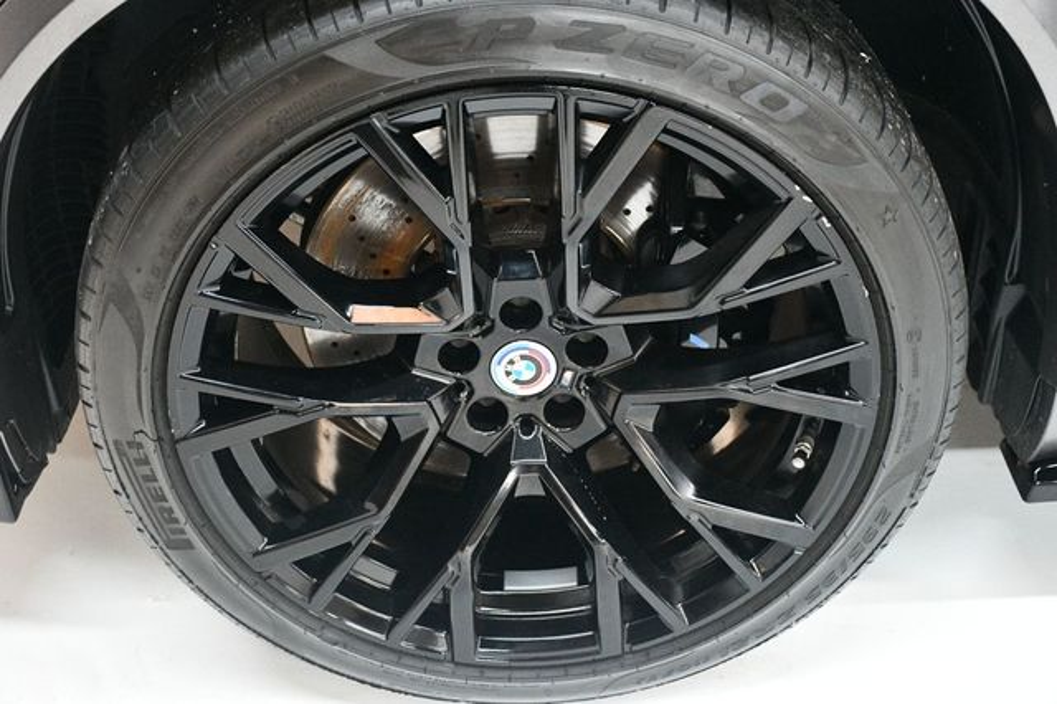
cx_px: 528
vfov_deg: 26.0
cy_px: 352
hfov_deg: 38.2
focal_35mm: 52
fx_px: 1526
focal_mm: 35
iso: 4500
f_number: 4.2
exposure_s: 1/60
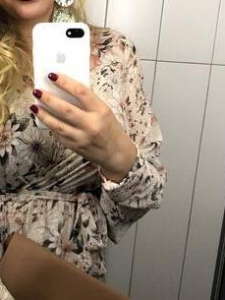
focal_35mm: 55
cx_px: 43
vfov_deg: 34.9
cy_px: 150
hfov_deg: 26.1
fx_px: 476
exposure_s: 1/17
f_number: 1.8
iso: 40
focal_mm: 3.99
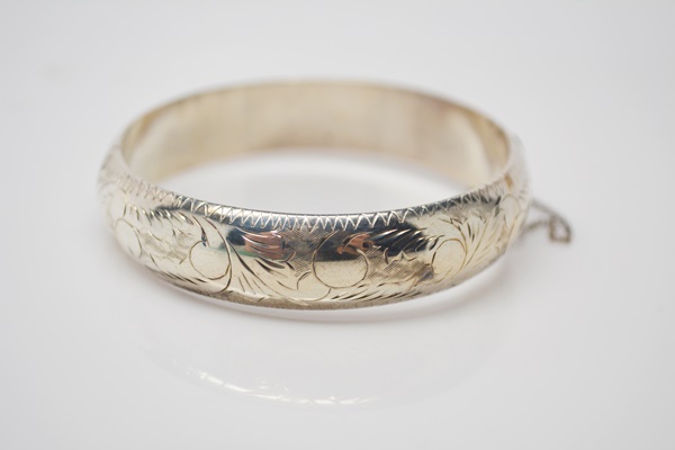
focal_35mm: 63
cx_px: 338
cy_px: 225
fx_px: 1181
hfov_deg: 31.9
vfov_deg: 21.6
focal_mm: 42
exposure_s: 1/125
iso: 400
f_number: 5.6
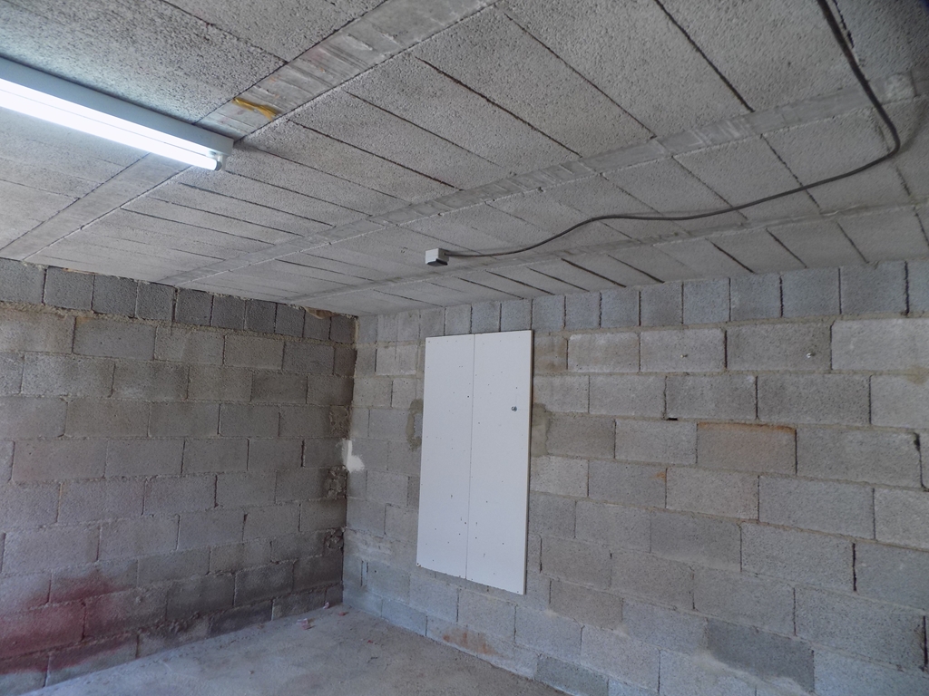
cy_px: 348
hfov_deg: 73.9
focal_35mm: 23
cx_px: 464
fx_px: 617
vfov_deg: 58.9
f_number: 3.1
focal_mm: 4
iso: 80
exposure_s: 1/30
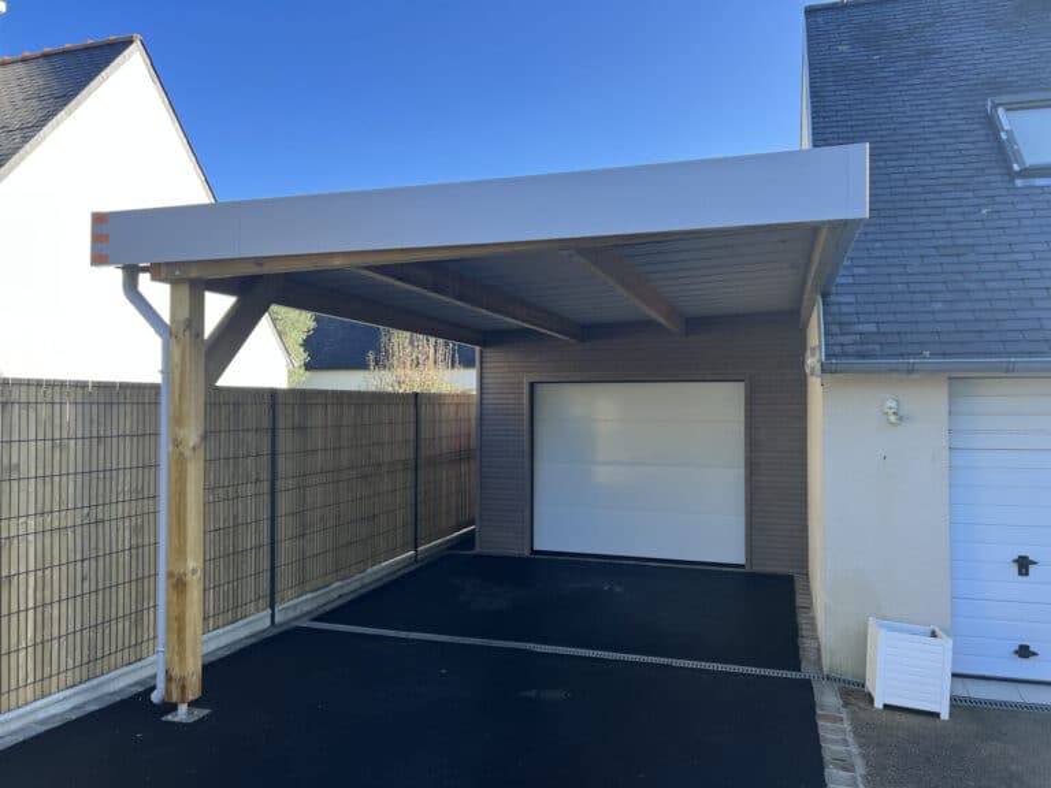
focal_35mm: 26
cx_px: 526
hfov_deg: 67.3
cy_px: 394
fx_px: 789
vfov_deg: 53.1
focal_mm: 5.7
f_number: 1.5
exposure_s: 1/924
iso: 50
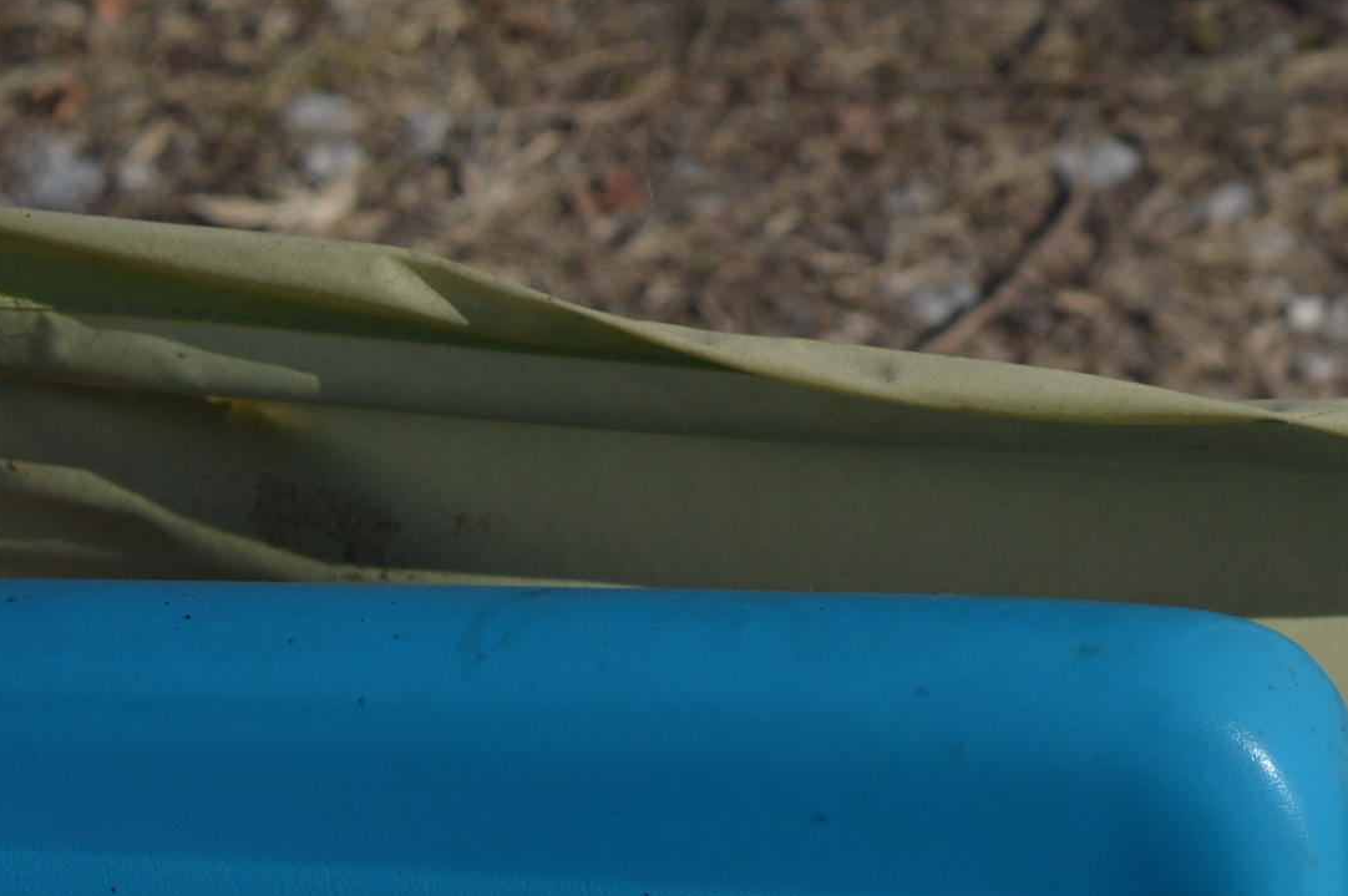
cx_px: 1587
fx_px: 8580
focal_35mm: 229
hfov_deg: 8.9
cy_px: -216
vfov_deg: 5.9
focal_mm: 55
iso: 100
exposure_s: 1/320
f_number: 9
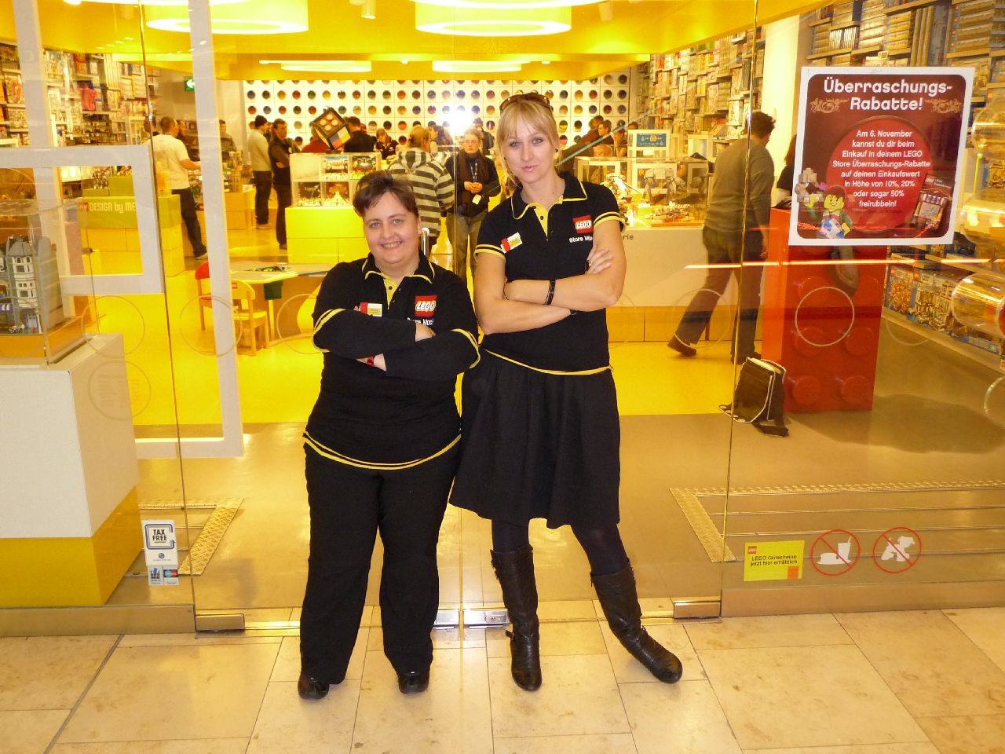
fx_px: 929
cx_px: 502
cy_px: 377
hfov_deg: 56.8
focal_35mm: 32
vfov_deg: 44.2
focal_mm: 5.3
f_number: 3.5
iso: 320
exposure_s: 1/30
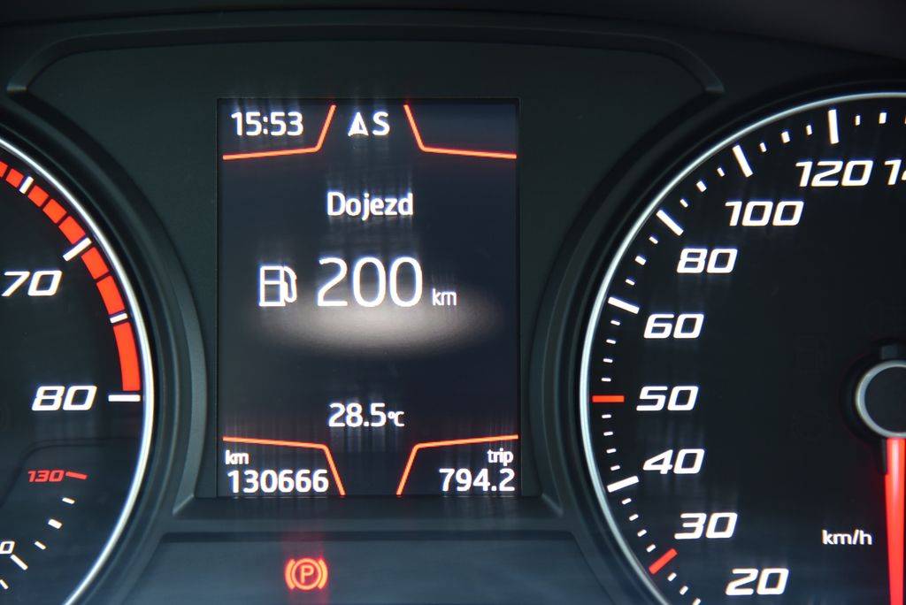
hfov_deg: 17.1
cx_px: 453
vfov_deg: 11.4
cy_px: 302
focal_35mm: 120
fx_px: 3022
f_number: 4
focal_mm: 120
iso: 500
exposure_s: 1/15
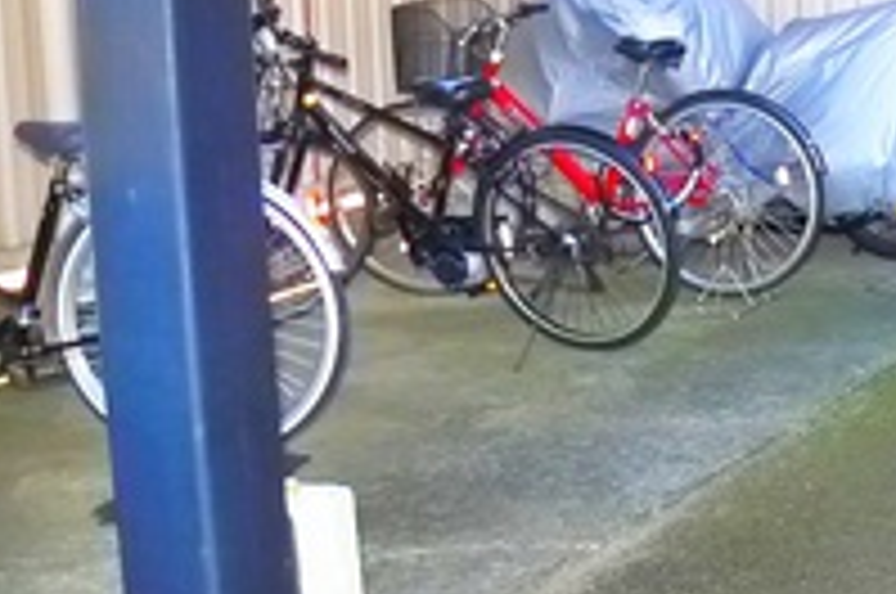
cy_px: 74
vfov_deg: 15.3
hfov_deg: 19.0
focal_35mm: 88
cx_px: 1499
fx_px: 2187
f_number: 2.8
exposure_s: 1/125
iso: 400
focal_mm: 5.1
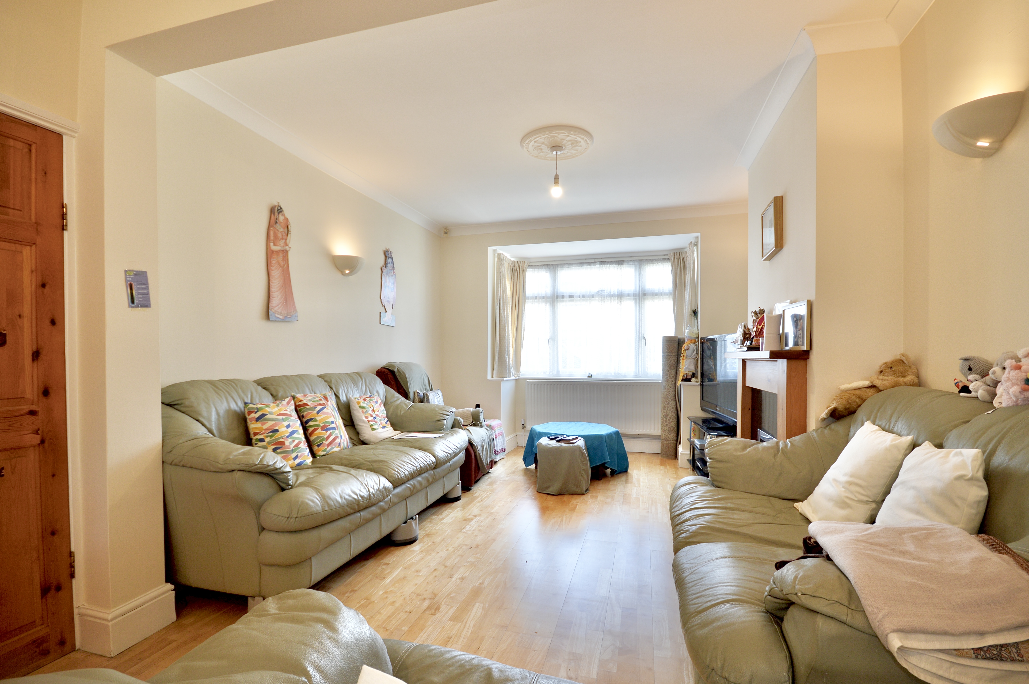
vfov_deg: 77.2
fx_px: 428
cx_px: 514
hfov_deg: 100.4
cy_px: 342
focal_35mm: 15
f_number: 9
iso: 100
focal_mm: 10
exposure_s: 1/3
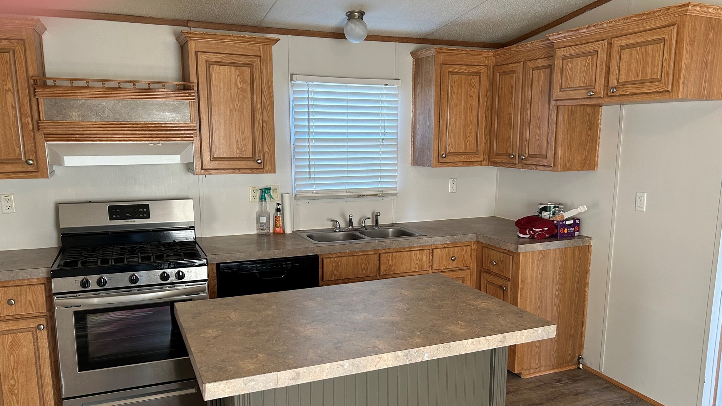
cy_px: 229
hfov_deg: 66.1
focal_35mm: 29
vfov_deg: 40.1
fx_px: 555
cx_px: 365
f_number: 1.5
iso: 125
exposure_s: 1/120
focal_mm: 5.7
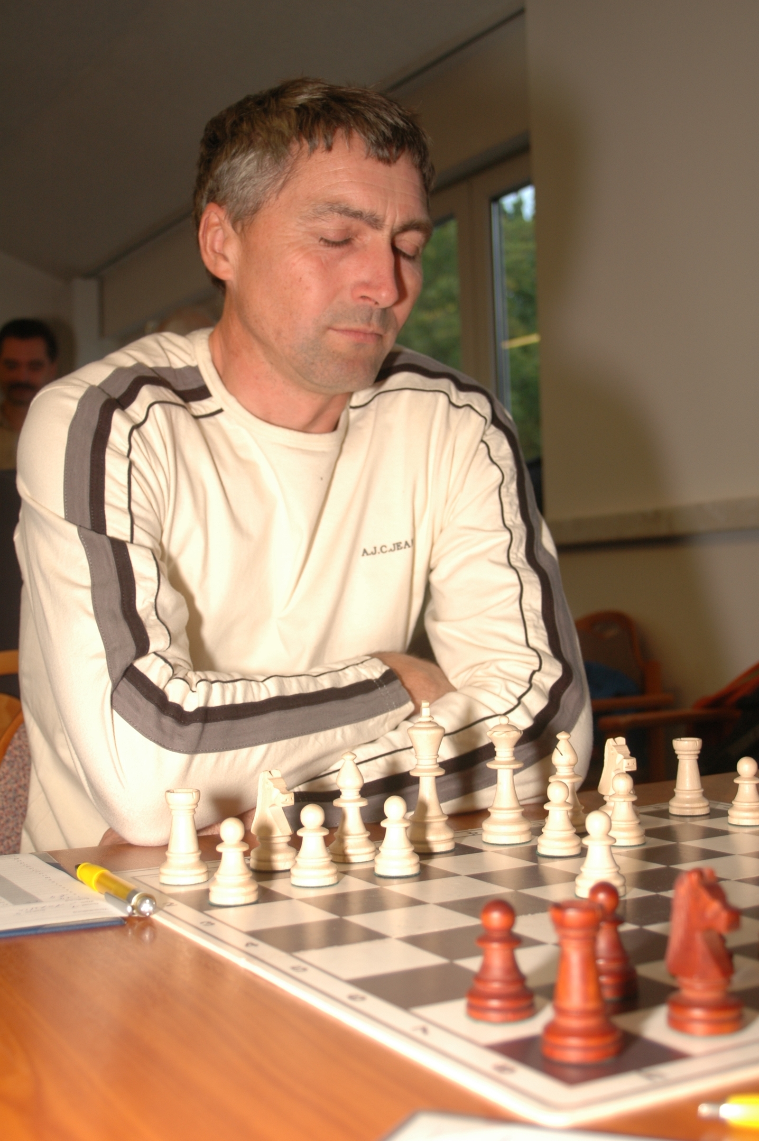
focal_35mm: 46
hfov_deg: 28.9
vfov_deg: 42.4
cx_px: 380
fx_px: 1473
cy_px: 570
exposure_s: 1/60
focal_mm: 31
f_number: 4.5
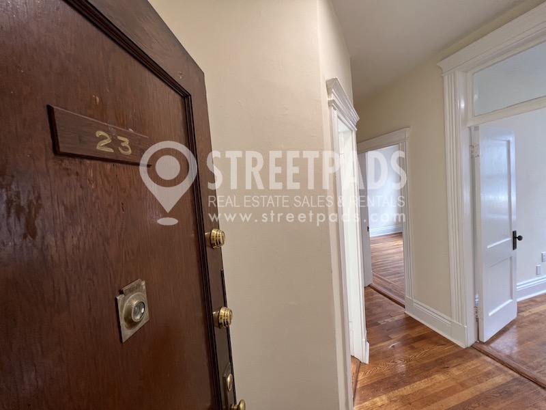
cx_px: 273
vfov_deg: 89.9
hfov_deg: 106.2
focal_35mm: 13
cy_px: 205
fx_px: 205
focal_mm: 1.57
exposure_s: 1/120
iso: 125
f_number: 1.8
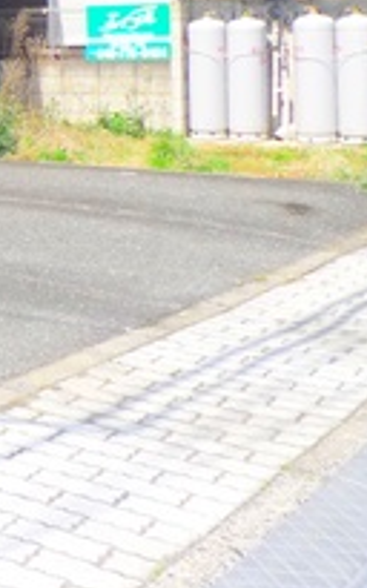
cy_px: 65
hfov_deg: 12.7
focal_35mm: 87
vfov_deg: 23.2
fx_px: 1393
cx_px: -410
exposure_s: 1/640
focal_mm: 5.1
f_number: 4
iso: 100
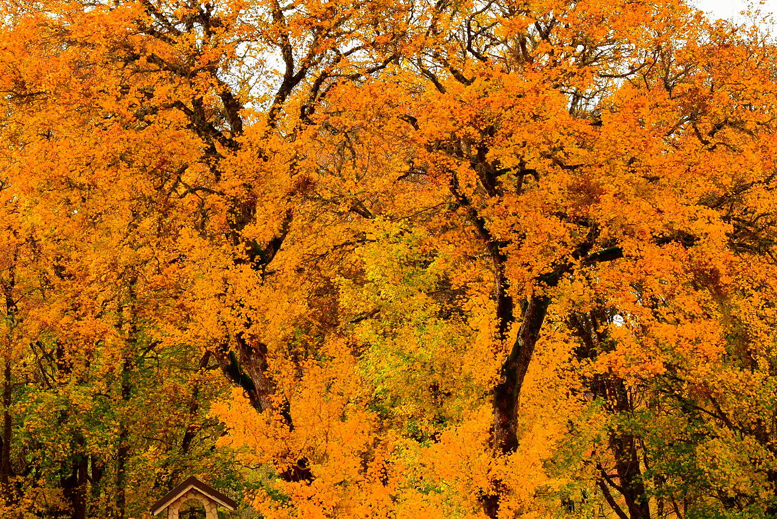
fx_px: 3758
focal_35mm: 174
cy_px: 340
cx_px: 333
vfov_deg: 7.9
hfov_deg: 11.8
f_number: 8
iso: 400
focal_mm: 85
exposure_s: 1/160
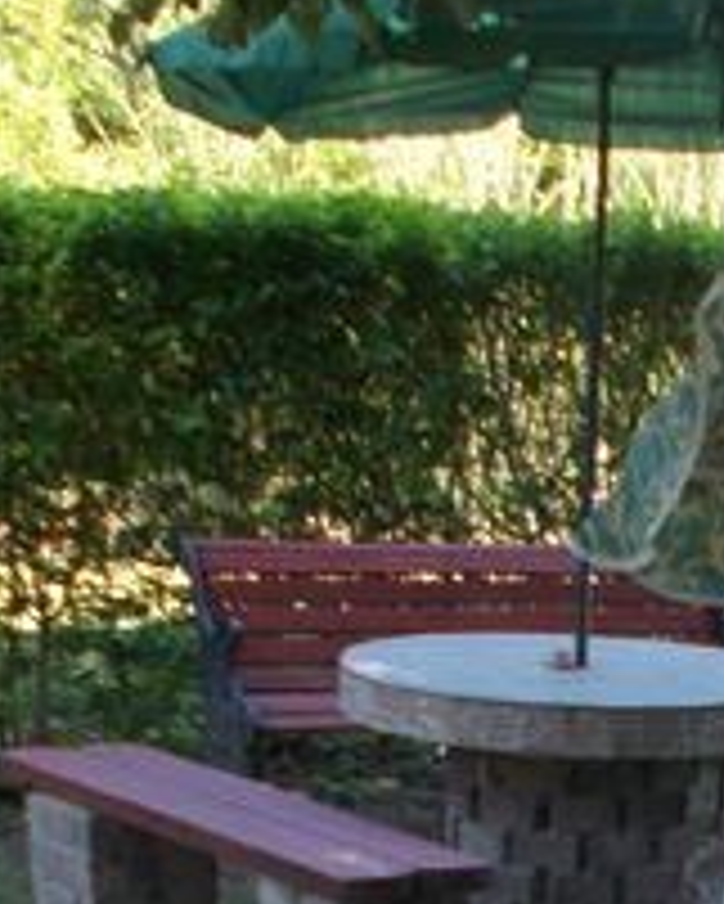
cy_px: 1075
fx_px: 2703
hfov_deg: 14.4
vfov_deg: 18.1
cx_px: 1039
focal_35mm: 101
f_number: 3.2
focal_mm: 4.6
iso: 80
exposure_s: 1/80
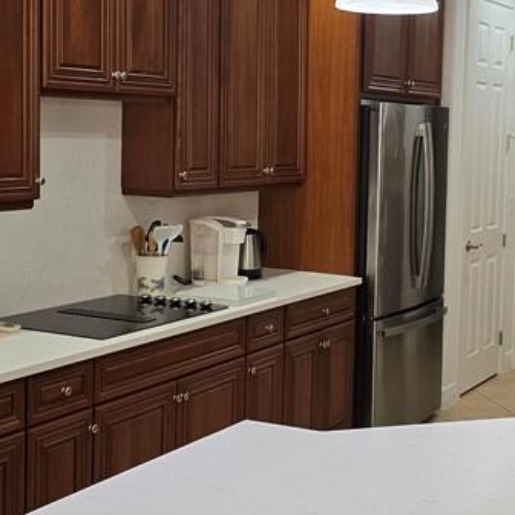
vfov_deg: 27.6
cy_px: 185
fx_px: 1044
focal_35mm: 62
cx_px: 366
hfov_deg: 27.5
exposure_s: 1/120
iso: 125
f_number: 1.7
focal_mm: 6.3
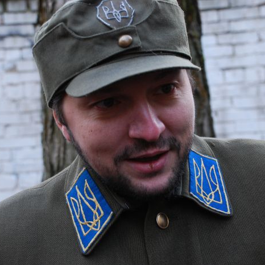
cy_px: 133
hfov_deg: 18.9
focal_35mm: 92
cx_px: 155
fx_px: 797
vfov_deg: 18.9
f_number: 4.8
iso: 320
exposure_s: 1/60
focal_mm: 48
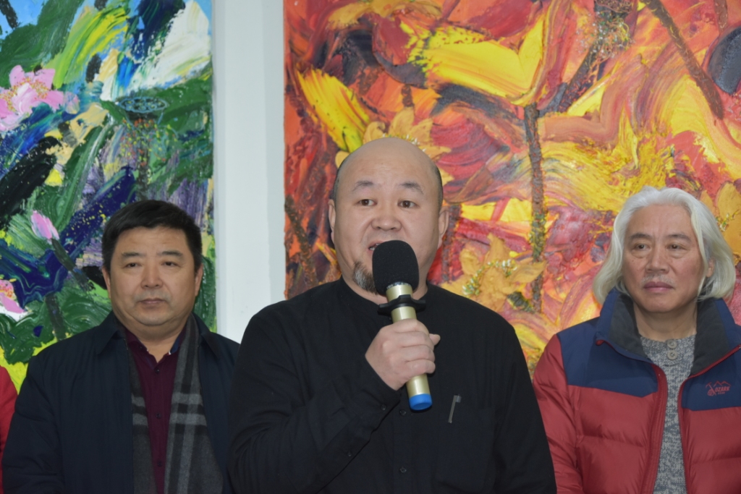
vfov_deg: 15.7
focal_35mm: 87
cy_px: 247
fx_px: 1791
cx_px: 370
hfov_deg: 23.4
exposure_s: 1/30
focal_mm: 58
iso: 800
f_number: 5
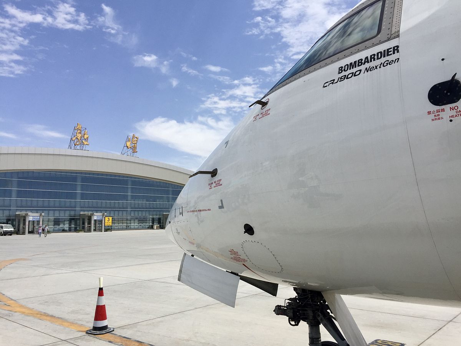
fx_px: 386
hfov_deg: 61.7
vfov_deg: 48.2
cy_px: 173
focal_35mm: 29
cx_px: 230
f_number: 2.2
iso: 32
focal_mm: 4.15
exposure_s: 1/3597
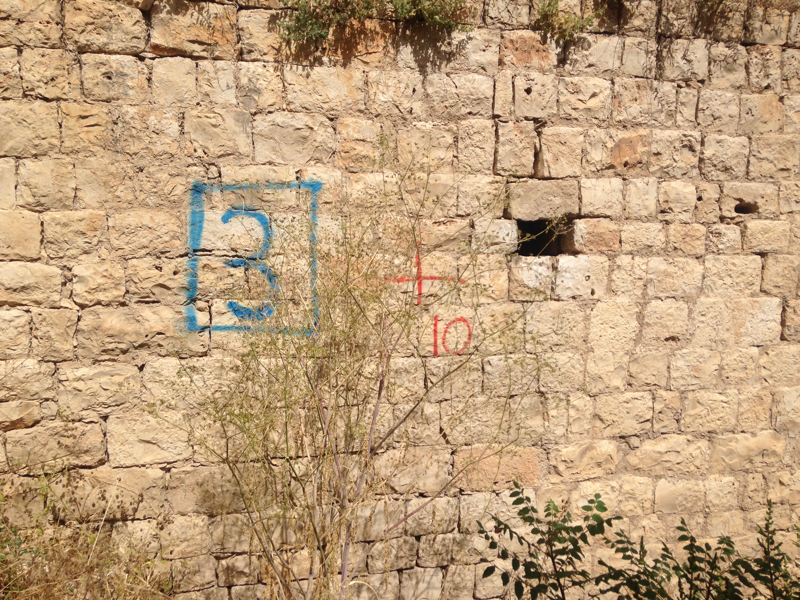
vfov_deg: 42.9
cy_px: 300
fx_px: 763
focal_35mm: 33
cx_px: 400
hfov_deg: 55.4
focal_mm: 4.12
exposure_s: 1/2710
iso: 50
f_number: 2.4
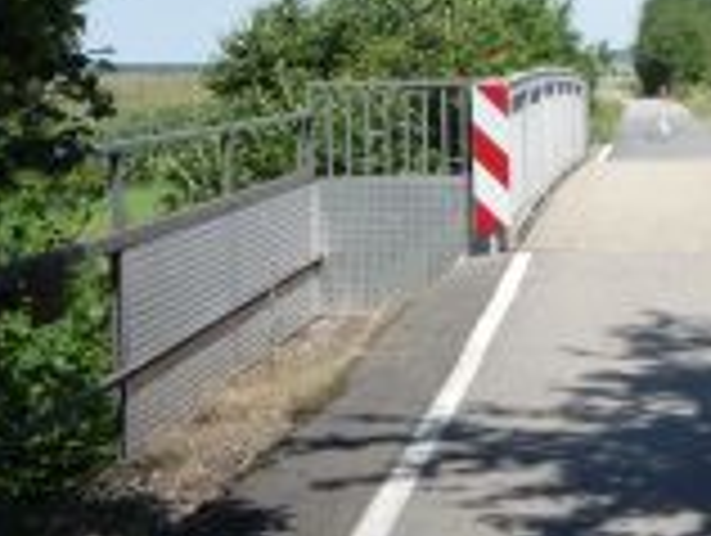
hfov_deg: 19.6
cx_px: 729
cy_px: 54
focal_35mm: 97
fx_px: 1995
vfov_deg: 15.1
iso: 100
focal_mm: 5.2
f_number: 5
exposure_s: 1/400
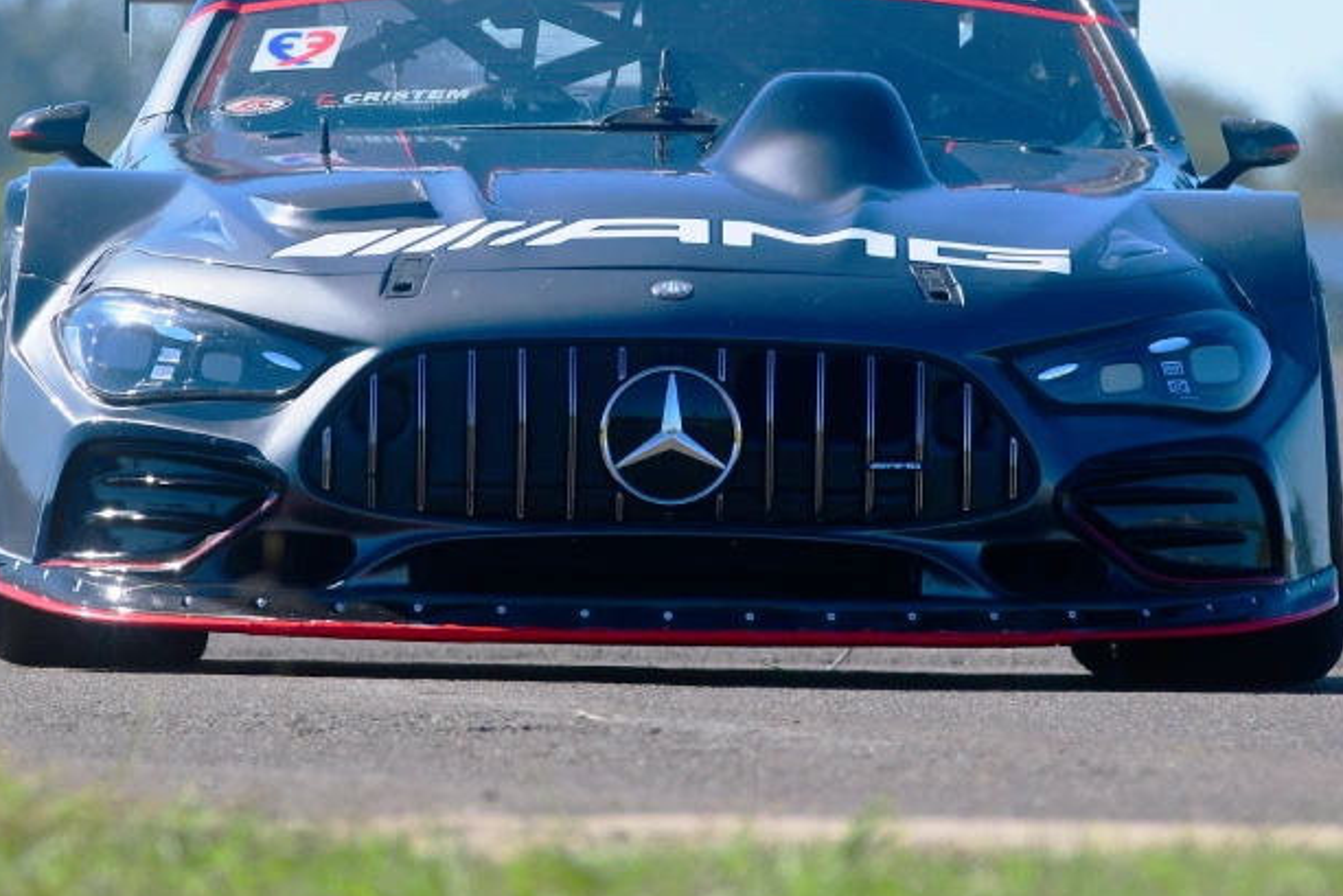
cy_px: 153
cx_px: 624
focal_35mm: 881
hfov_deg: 2.3
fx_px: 32872
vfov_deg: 1.6
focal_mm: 300
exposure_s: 1/1000
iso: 200
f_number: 7.1
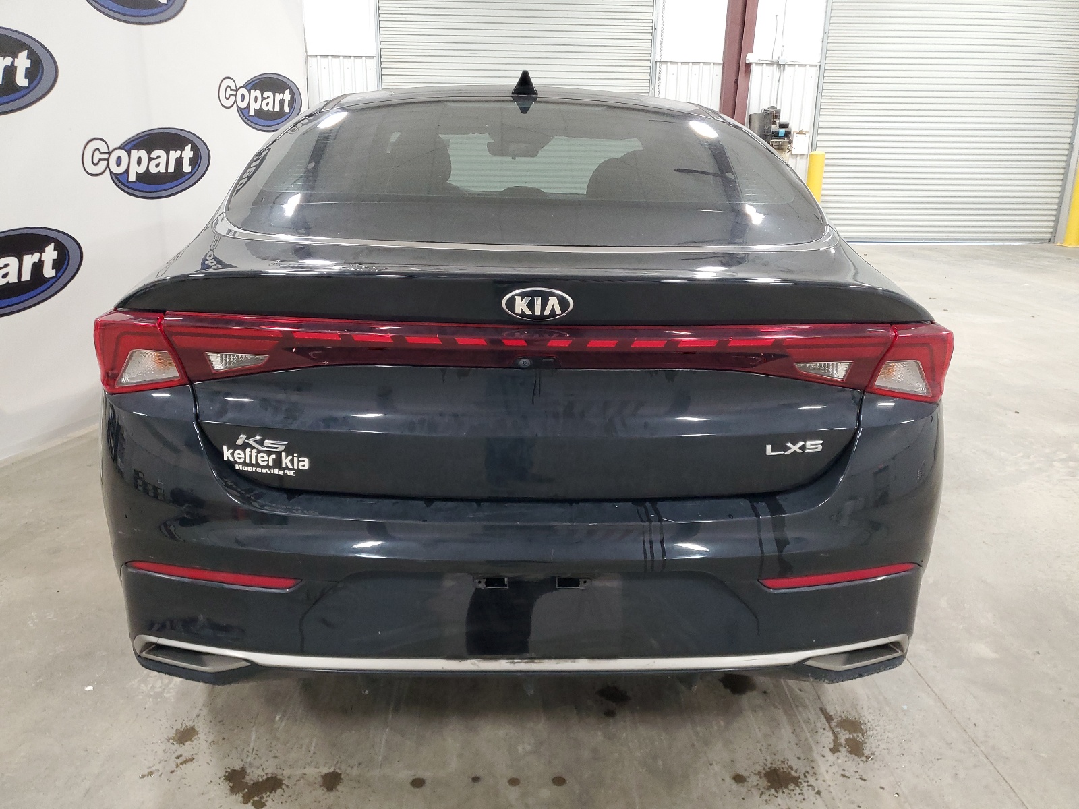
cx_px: 540
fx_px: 810
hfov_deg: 67.3
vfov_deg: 53.1
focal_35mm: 26
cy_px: 404
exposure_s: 1/60.2
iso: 157
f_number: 1.5
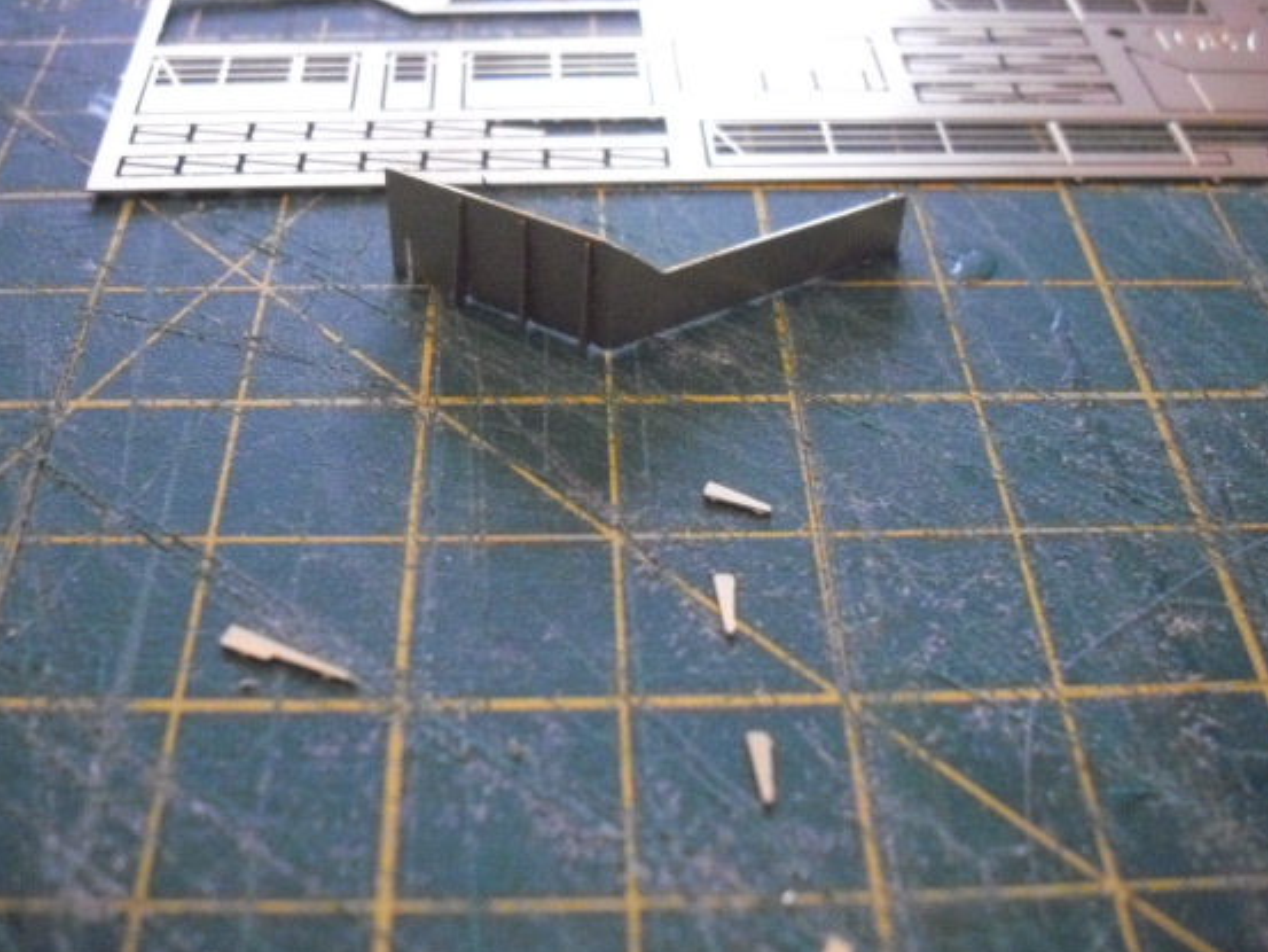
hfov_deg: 42.9
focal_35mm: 44
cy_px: 431
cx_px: 642
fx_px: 1612
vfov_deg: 32.9
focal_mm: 6.2
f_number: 2.8
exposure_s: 1/100
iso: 800
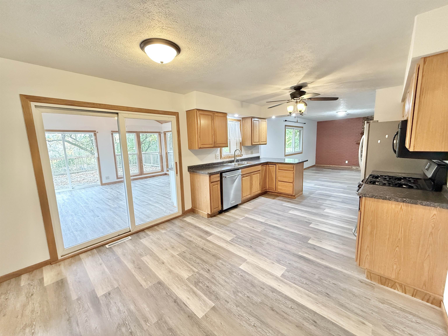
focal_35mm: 14
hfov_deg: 102.1
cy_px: 168
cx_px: 224
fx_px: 181
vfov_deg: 85.7
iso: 640
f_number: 2.2
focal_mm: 2.22
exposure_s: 1/60
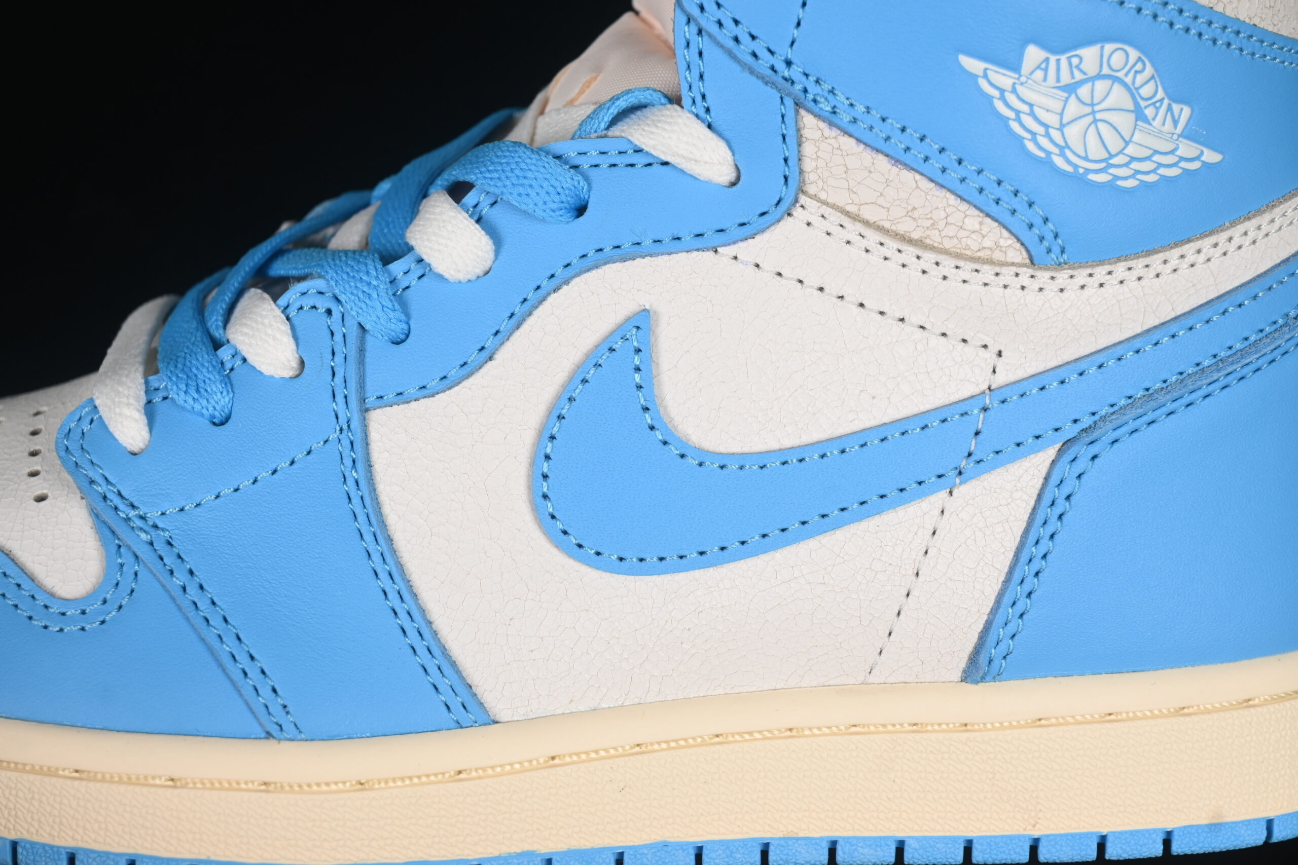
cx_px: 649
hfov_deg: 27.0
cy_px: 432
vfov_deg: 18.2
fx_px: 2704
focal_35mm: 75
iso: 160
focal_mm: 50
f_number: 7.1
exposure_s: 1/80
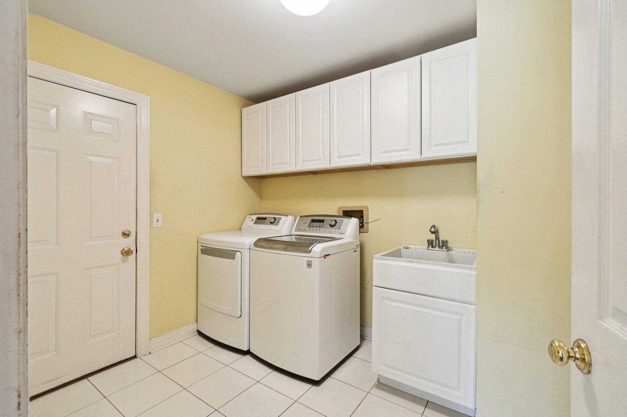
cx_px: 314
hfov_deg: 100.4
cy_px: 208
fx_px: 261
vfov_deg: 77.3
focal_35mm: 15
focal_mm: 10
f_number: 8
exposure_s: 1/10
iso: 400
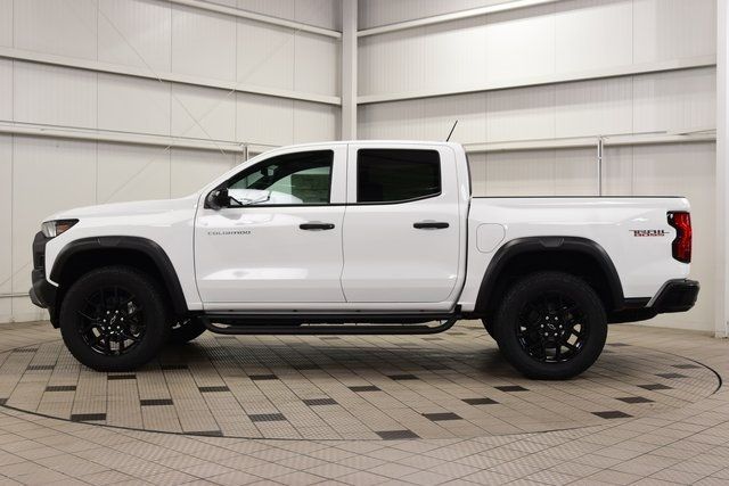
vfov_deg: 29.0
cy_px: 243
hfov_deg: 42.3
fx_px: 942
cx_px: 364
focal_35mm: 46
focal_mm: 31
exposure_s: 1/30
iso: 500
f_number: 7.1
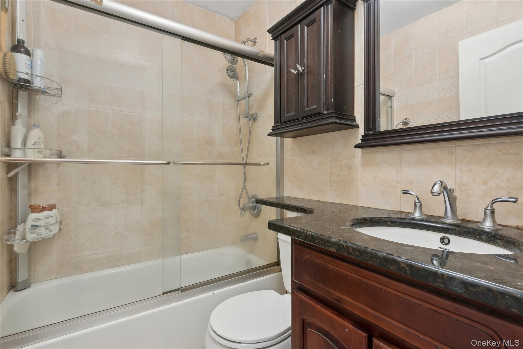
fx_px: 247
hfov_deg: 93.3
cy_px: 174
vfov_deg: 70.4
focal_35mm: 17
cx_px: 262
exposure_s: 1.6
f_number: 11
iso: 100
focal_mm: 17
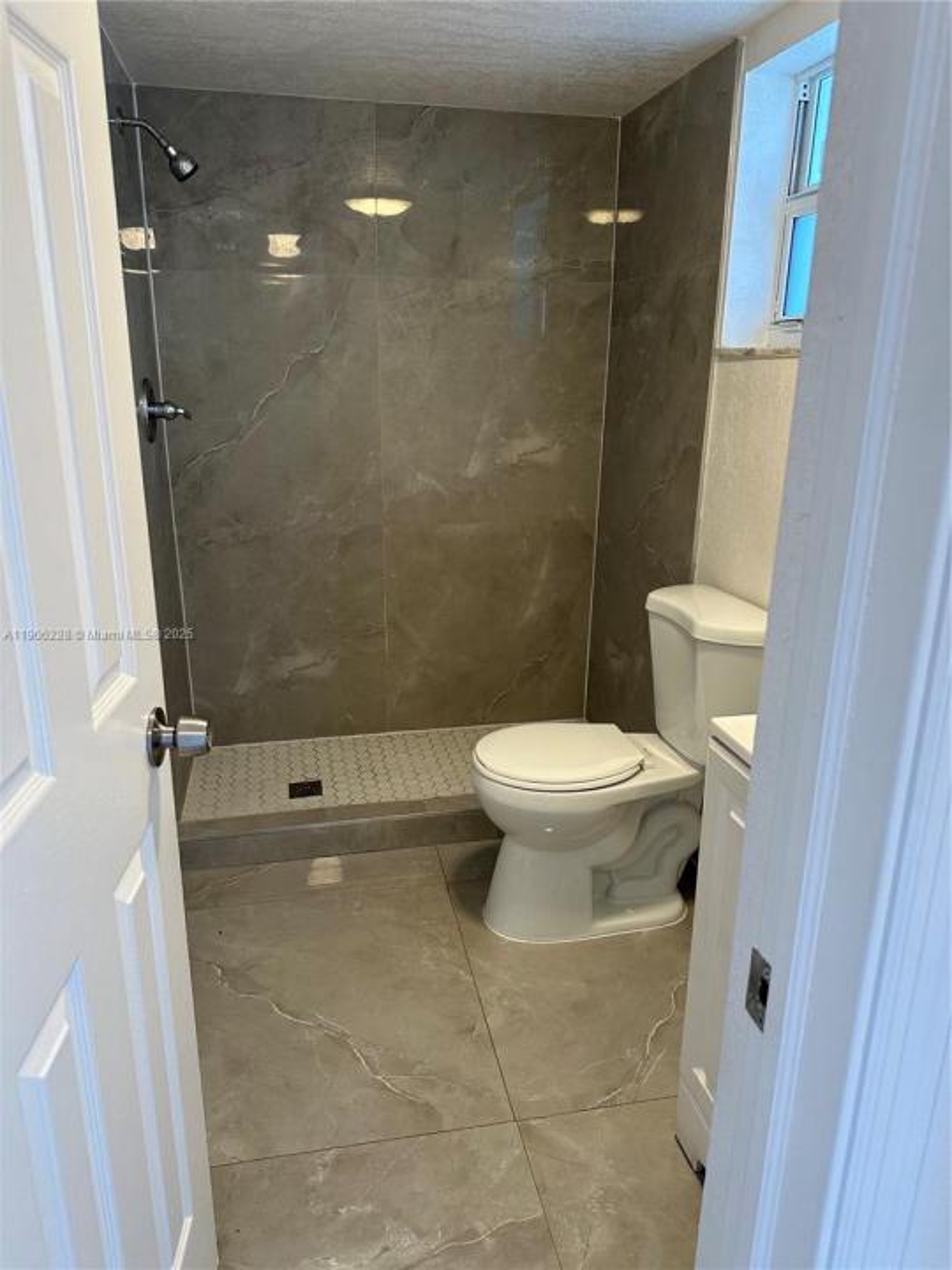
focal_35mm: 24
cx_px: 476
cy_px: 635
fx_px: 880
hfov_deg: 56.8
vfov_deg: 71.6
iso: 125
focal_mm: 6.86
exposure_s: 1/120
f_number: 1.78
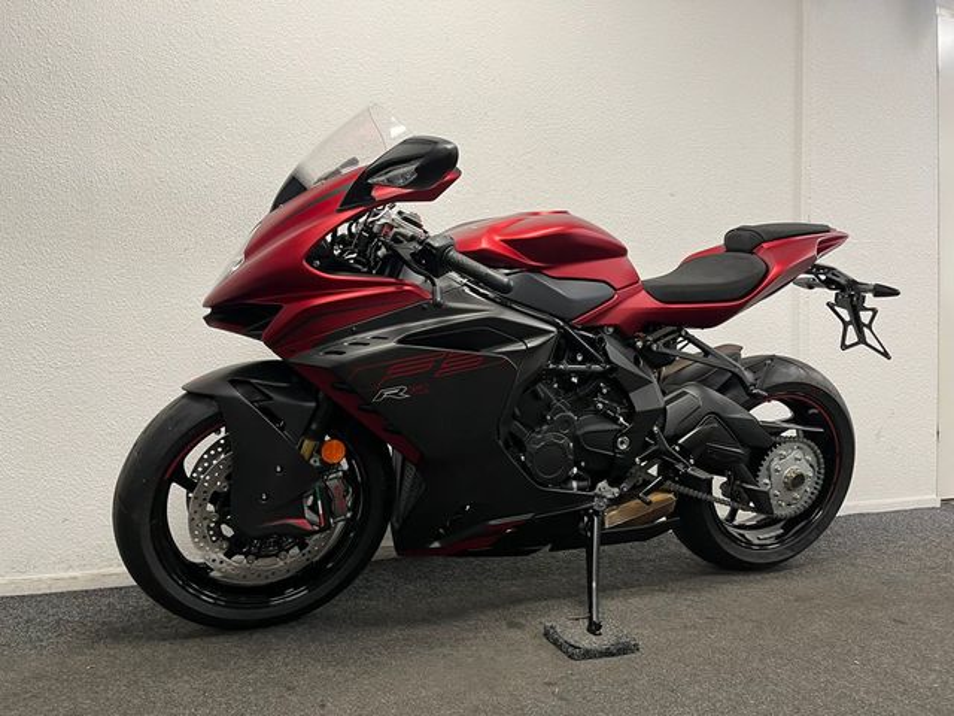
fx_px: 717
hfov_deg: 67.3
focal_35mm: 26
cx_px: 477
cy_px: 358
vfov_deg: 53.1
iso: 80
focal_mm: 5.1
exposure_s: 1/50
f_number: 1.6
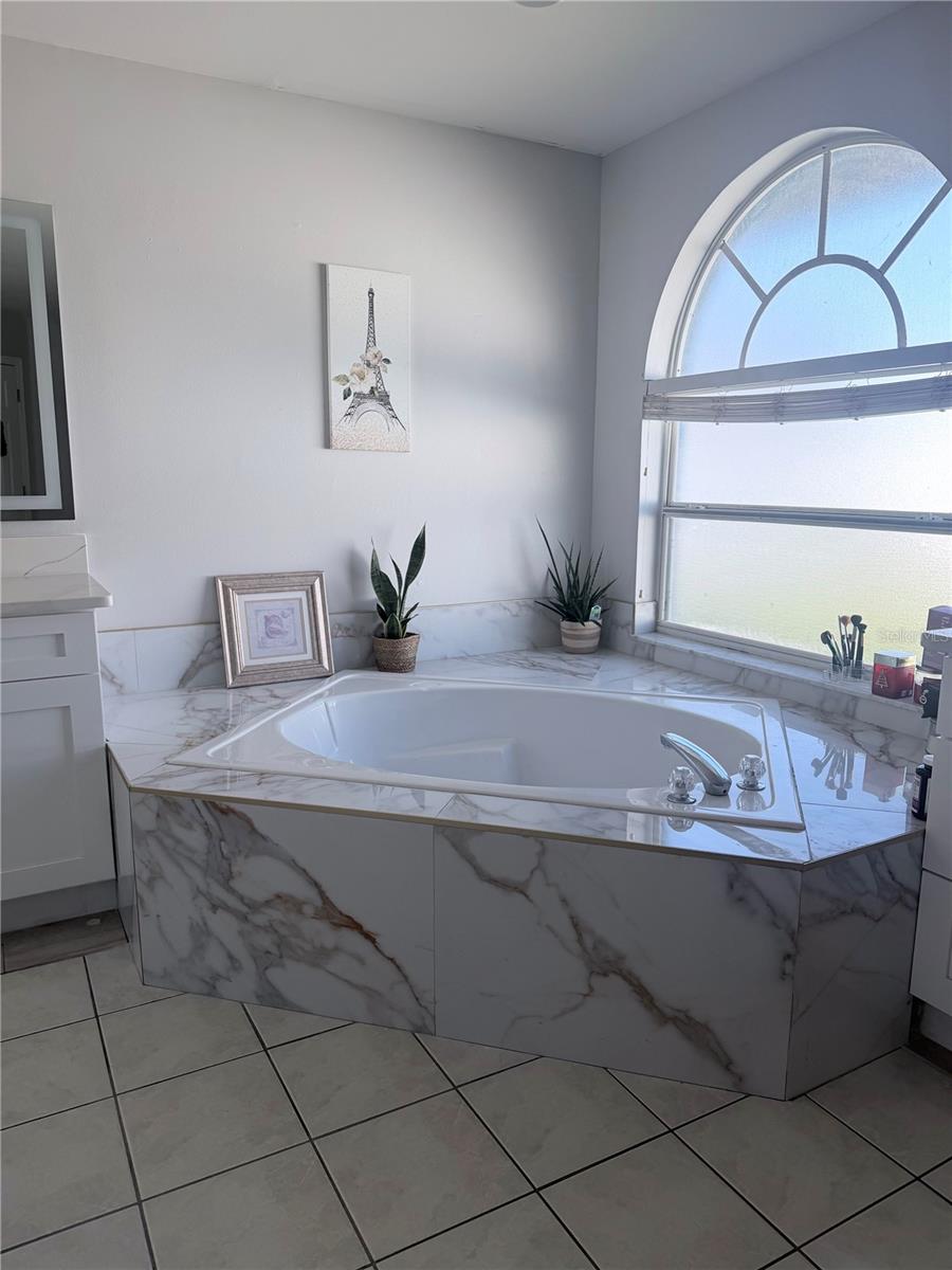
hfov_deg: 56.8
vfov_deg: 71.6
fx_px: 880
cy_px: 635
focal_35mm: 24
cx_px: 476
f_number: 1.78
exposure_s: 1/543
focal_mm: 6.76
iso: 100
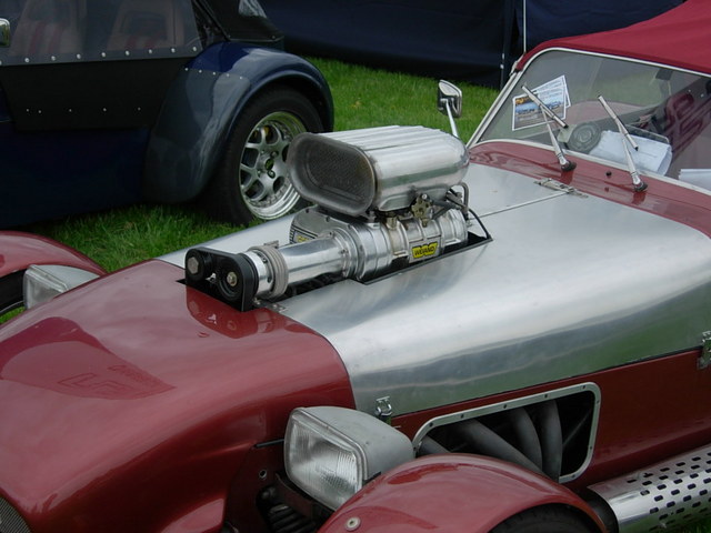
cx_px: 356
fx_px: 1253
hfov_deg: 31.7
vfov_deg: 24.0
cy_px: 266
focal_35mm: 61
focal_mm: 12.7
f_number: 3.5
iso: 64
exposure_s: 1/384
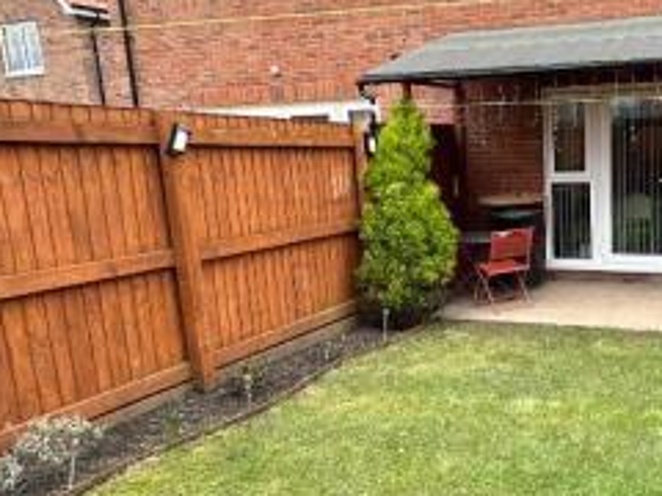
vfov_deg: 41.8
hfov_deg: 50.9
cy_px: 266
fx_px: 650
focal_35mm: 34
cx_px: 523
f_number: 2.2
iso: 40
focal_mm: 2.22
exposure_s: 1/139
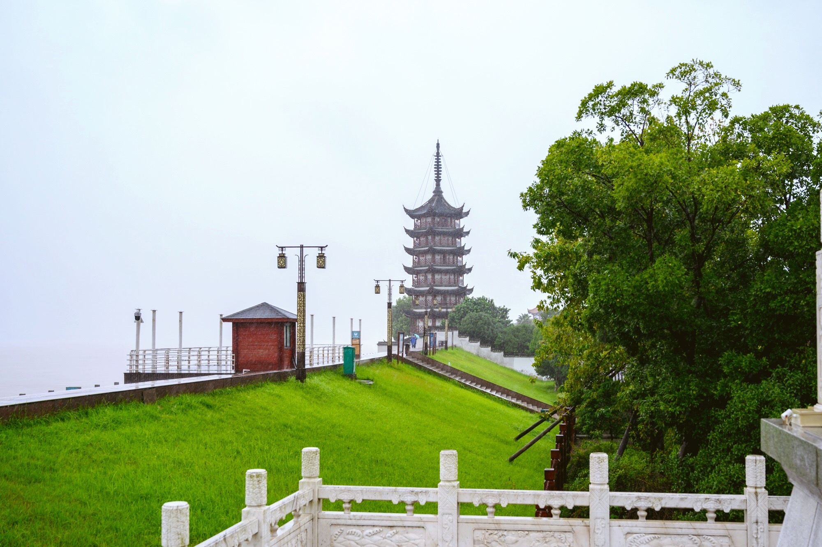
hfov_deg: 53.1
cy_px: 274
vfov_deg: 36.8
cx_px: 411
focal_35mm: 36
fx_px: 822
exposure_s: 1/320
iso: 100
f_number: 4.5
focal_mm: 36
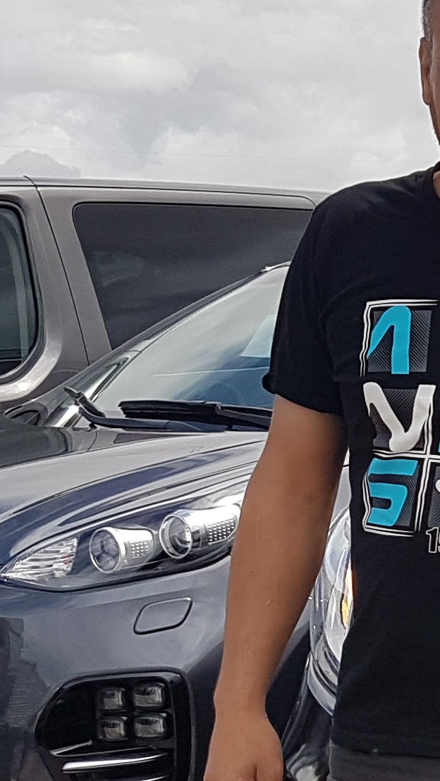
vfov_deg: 20.5
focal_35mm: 103
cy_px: 629
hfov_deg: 10.9
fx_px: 2136
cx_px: 838
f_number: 1.7
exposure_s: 1/2064
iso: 40
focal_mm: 4.2
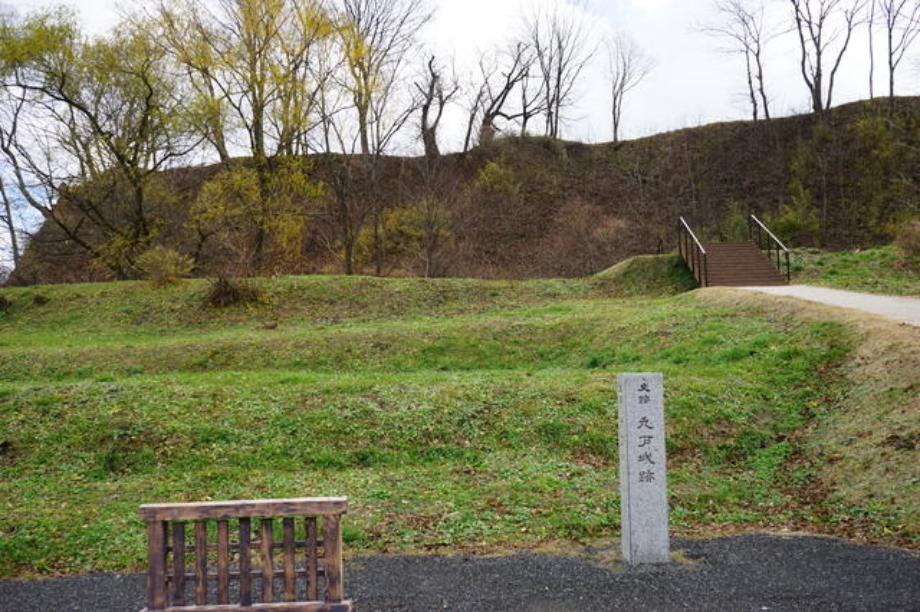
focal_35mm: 35
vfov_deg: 37.8
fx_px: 894
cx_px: 460
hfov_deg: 54.5
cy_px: 306
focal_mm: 35
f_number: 8
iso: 100
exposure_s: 1/80
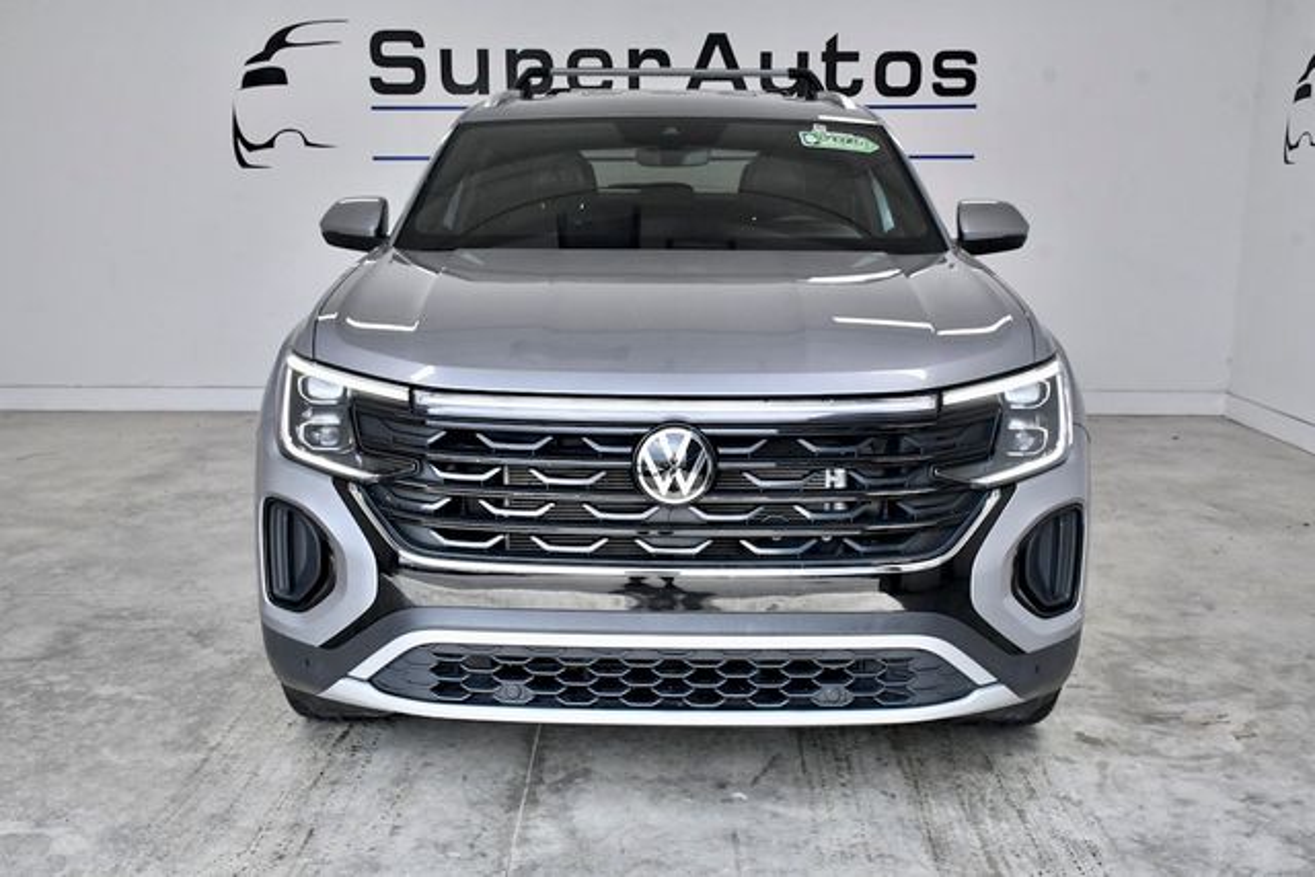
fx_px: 1425
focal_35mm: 39
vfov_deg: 34.2
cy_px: 438
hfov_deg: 49.5
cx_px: 658
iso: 2500
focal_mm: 26
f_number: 10
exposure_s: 1/400
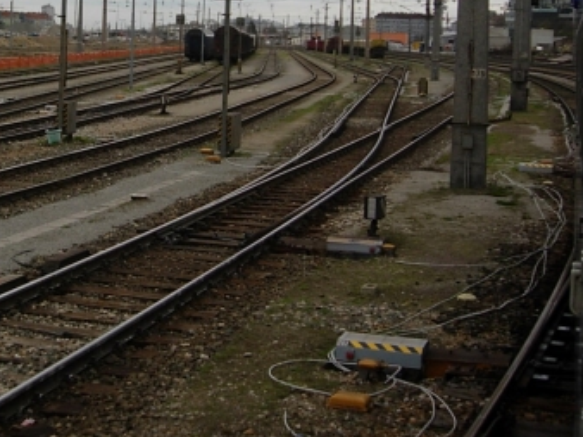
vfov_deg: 20.1
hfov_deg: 26.6
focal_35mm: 72
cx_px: 119
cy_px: 54
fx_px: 1212
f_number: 2.8
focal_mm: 7.8
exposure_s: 1/215
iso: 79
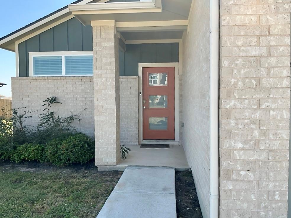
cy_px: 109
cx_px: 146
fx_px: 227
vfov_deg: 51.4
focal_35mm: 27
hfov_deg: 65.3
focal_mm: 3
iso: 25
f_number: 1.8
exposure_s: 1/657
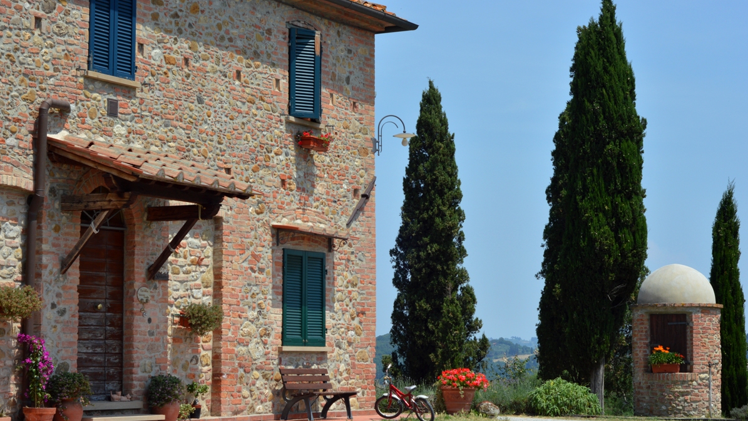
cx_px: 374
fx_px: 1567
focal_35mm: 79
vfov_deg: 15.3
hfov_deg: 26.9
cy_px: 245
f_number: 9
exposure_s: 1/320
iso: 100
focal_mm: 50
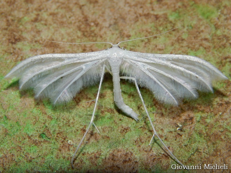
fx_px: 881
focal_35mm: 132
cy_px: 86
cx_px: 116
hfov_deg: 14.9
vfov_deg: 11.2
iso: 125
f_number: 9.6
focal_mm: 23.4
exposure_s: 1/30
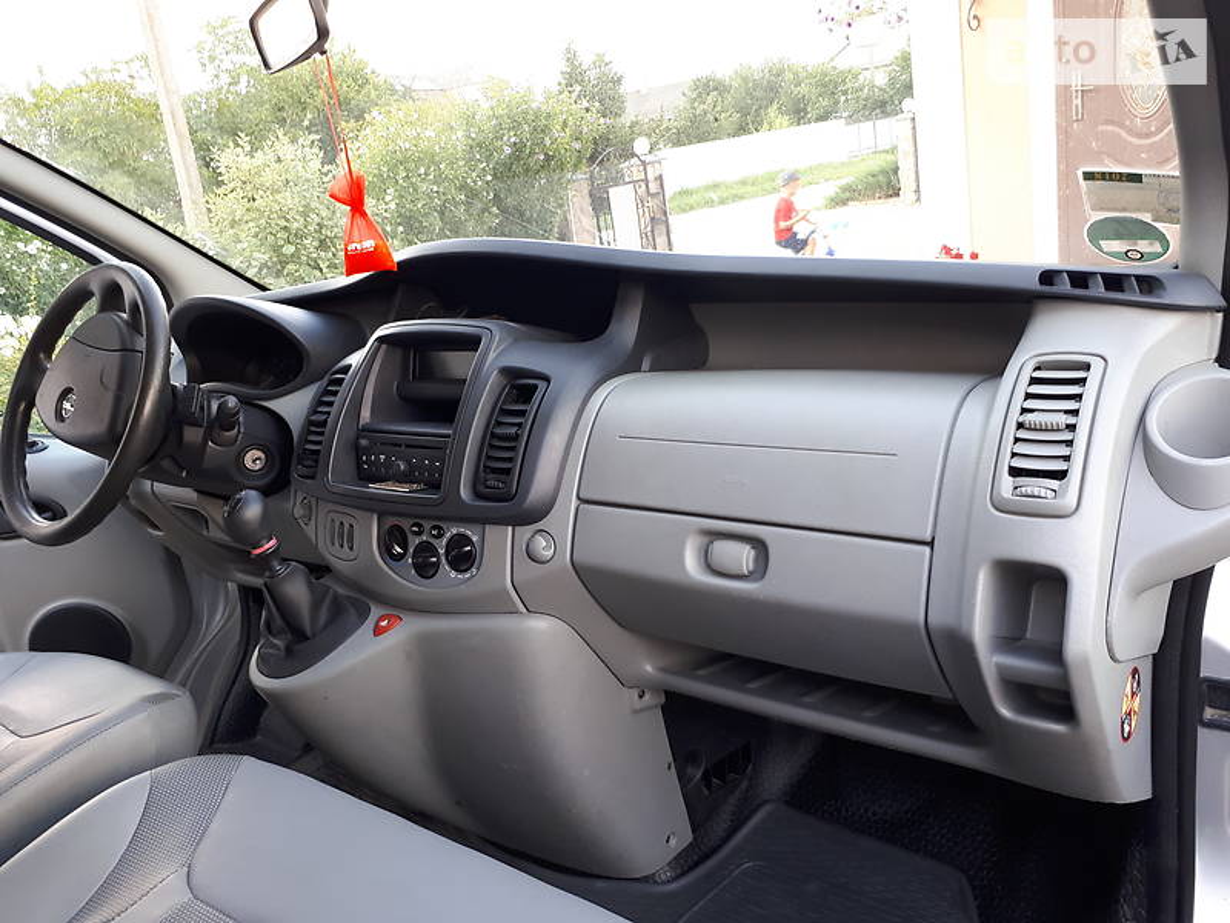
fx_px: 959
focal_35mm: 27
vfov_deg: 51.4
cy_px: 462
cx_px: 615
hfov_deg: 65.3
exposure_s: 1/33
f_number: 1.9
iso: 64
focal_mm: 3.6
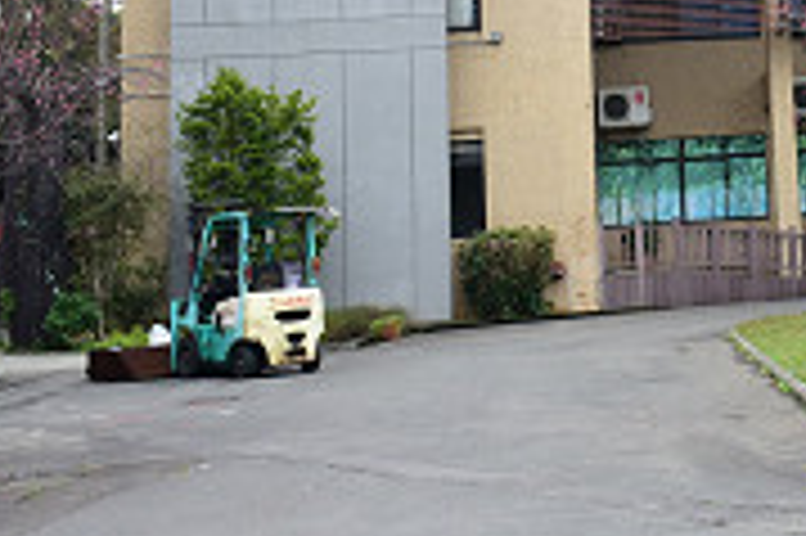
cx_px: 847
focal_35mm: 84
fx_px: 1879
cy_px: -153
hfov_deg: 23.0
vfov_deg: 15.5
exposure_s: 1/125
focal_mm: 20
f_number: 5.6
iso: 125
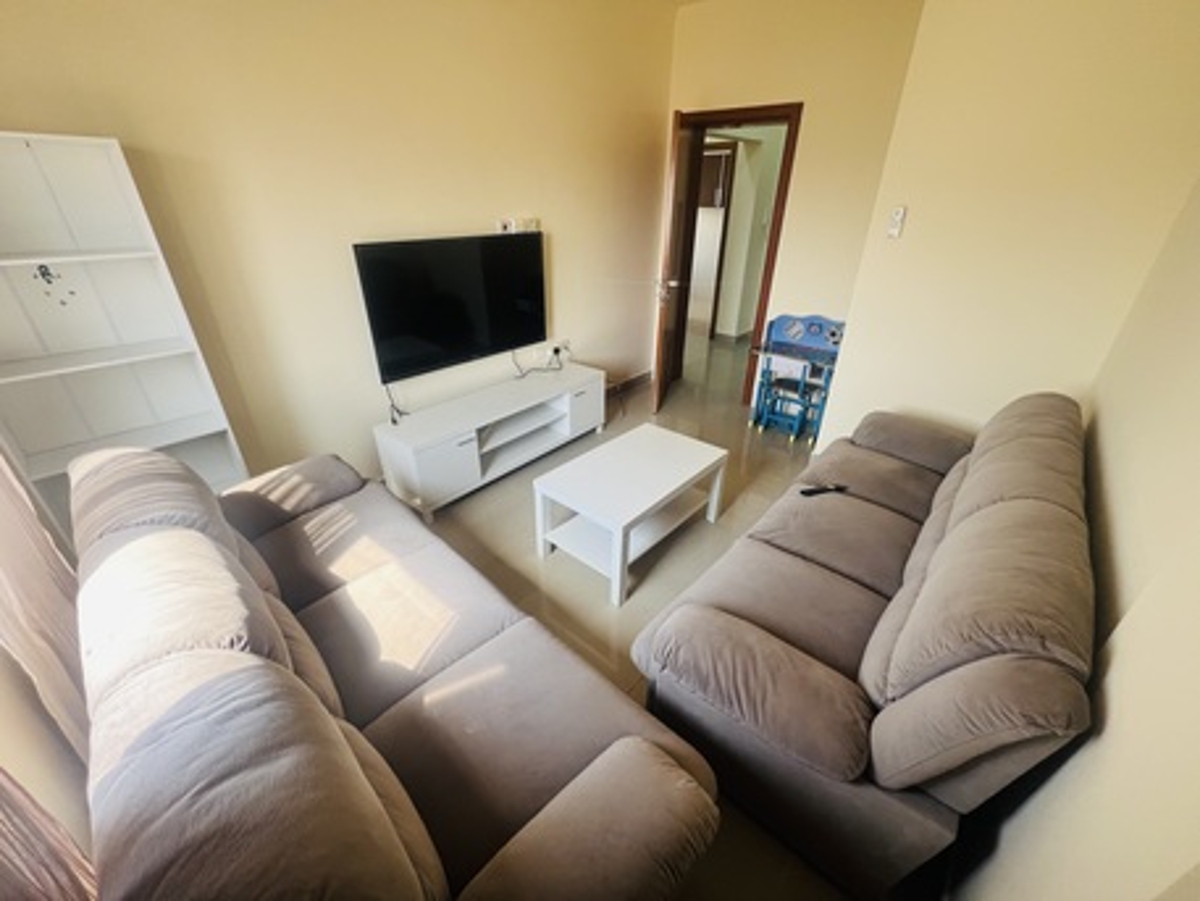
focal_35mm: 13
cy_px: 450
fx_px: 451
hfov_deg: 106.2
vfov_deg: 89.9
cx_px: 600
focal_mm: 1.57
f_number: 1.8
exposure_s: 1/99
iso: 100
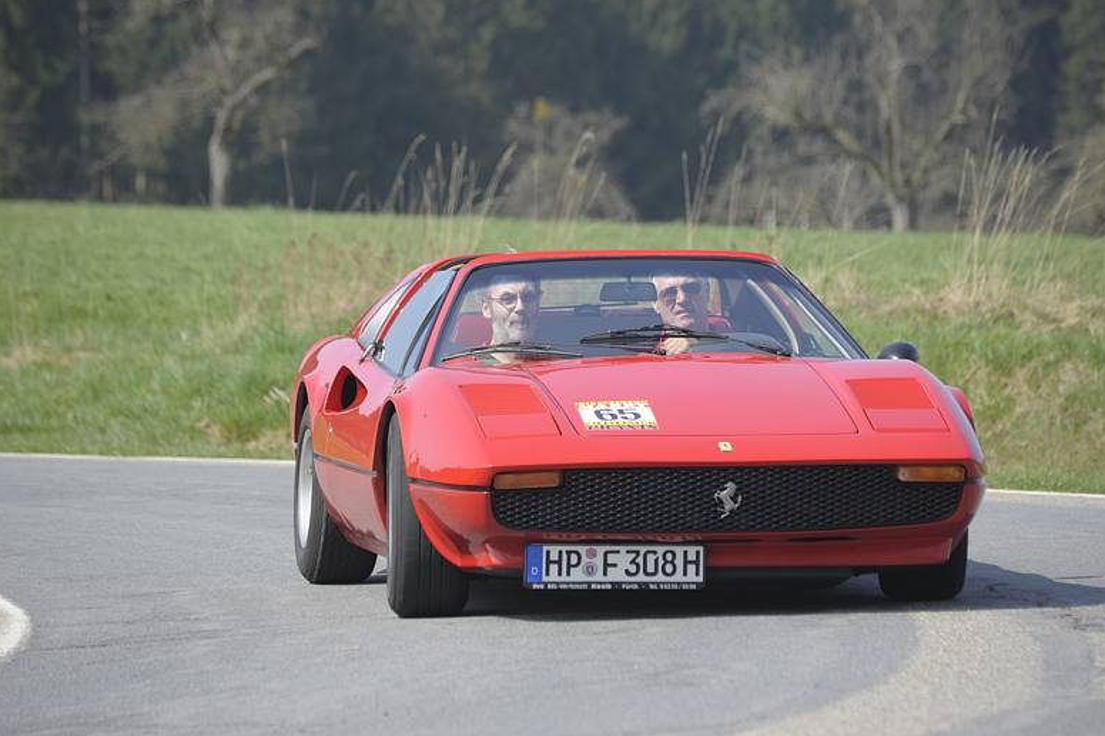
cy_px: 364
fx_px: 6964
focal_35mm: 227
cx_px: 565
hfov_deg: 9.1
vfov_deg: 6.0
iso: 200
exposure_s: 1/400
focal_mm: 220
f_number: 7.1
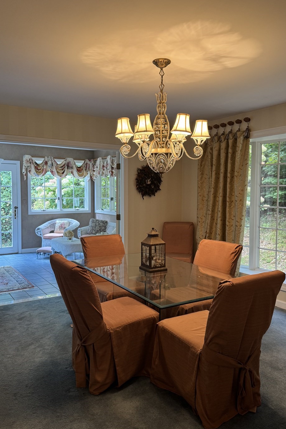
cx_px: 139
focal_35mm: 28
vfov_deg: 65.5
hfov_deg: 46.4
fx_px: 334
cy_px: 210
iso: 125
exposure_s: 1/60
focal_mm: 6.76
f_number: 1.78
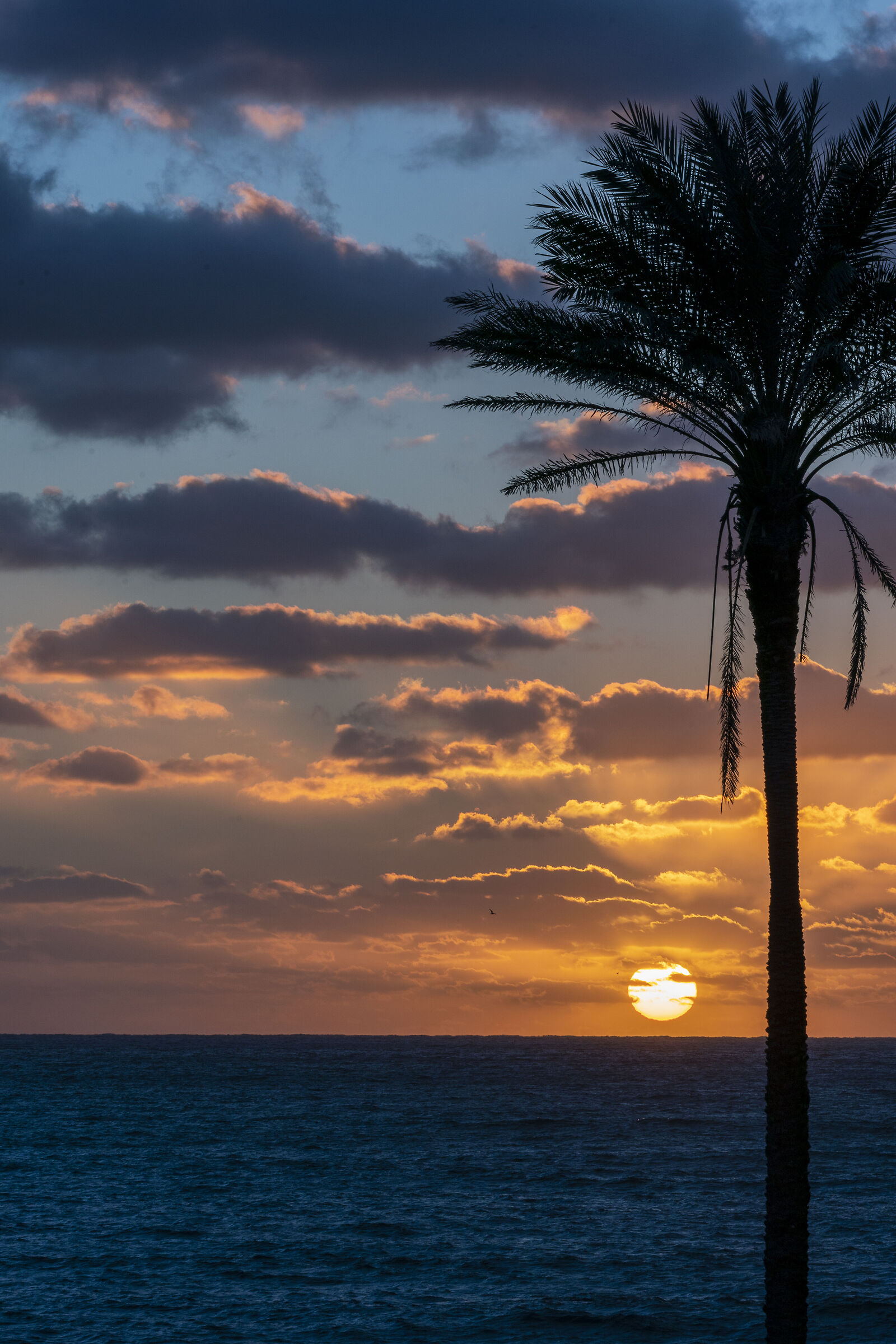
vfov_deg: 10.9
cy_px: 672
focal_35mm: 189
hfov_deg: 7.3
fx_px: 7055
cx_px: 448
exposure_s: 1/80
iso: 250
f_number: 22
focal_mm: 189
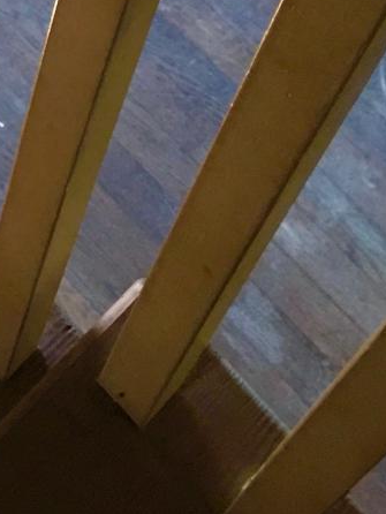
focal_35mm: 130
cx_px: -166
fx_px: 1931
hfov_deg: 11.0
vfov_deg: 13.2
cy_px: -506
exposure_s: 1/17
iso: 100
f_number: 2.2
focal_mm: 4.15
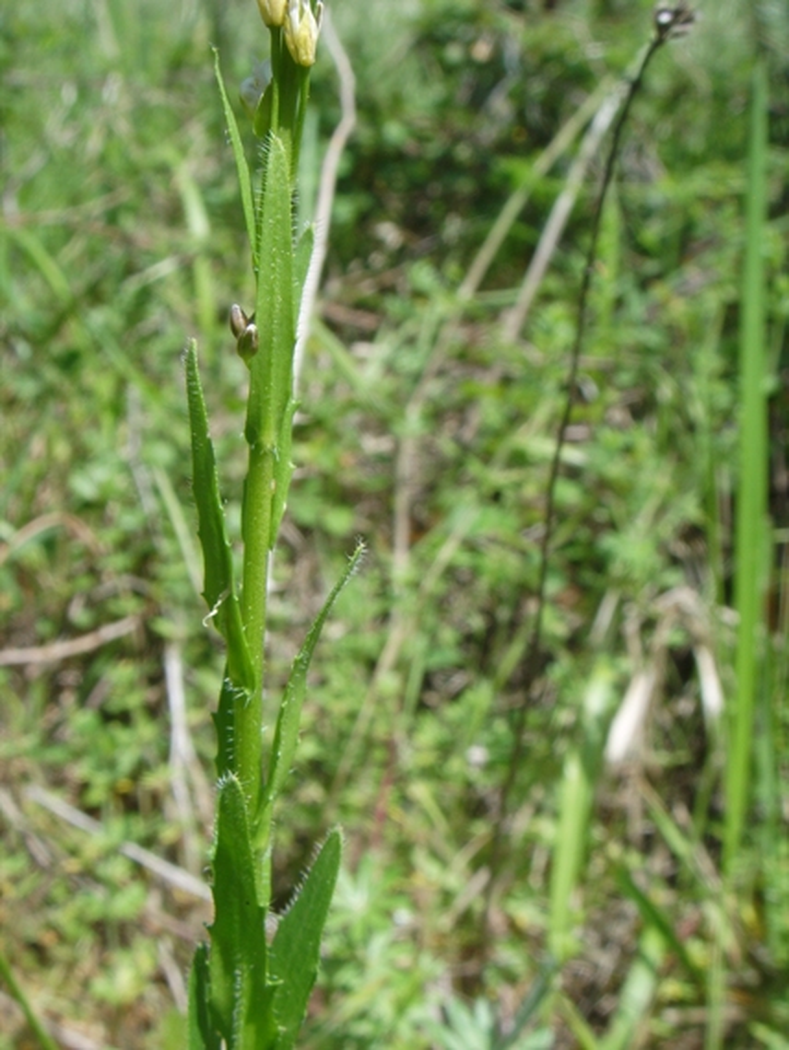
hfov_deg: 36.8
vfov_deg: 47.8
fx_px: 1184
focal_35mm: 39
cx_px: 394
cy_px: 525
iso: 50
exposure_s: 1/180
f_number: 6.3
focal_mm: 6.6
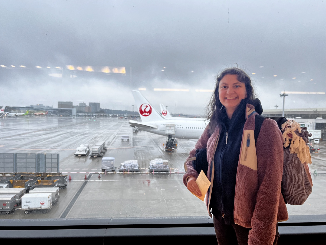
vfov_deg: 49.7
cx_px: 156
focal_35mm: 28
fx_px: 264
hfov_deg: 63.4
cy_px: 128
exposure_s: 1/122
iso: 100
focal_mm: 5.1
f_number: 1.6
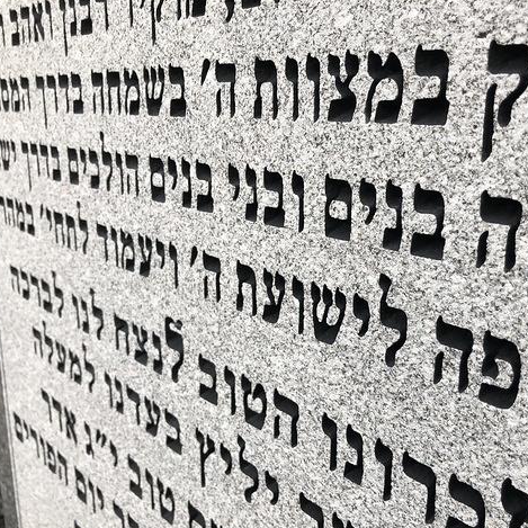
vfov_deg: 47.2
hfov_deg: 46.8
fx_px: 604
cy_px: 267
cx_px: 326
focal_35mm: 35
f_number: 1.8
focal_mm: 3.99
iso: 20
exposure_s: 1/326
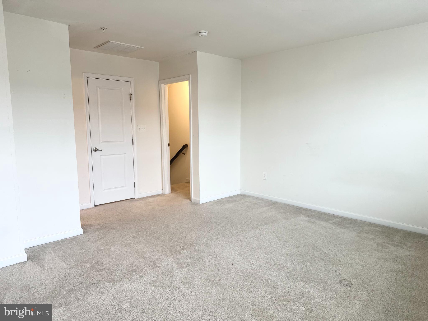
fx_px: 297
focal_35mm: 24
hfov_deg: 71.6
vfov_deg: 56.8
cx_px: 214
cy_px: 160
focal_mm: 6.86
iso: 100
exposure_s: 1/120
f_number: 1.78
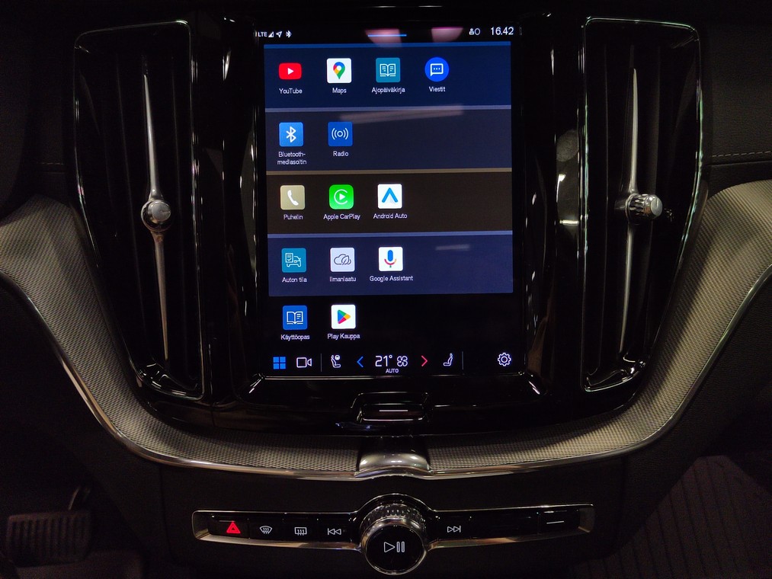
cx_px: 386
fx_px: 647
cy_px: 290
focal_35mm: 29
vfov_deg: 48.2
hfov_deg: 61.7
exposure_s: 1/100
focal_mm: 5.52
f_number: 1.9
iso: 2113
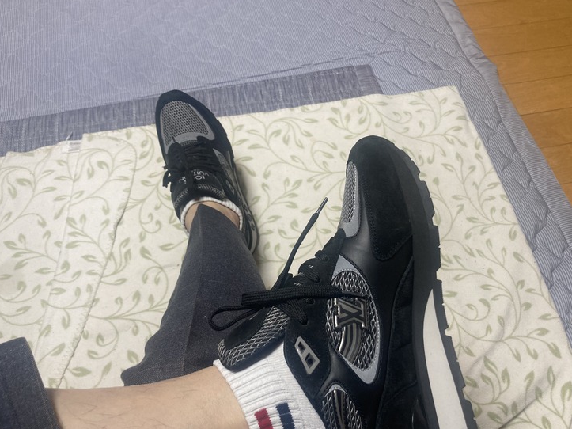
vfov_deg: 45.4
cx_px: 307
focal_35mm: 31
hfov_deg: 58.3
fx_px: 512
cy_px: 218
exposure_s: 1/60
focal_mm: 3.99
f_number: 1.8
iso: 64
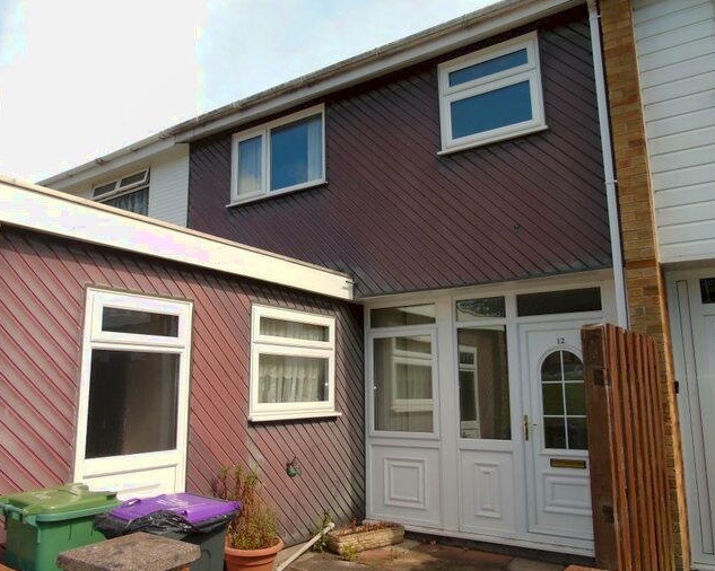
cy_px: 287
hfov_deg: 64.1
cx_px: 346
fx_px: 571
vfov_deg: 53.2
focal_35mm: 27
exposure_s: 1/400
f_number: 3.4
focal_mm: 4.4
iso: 80
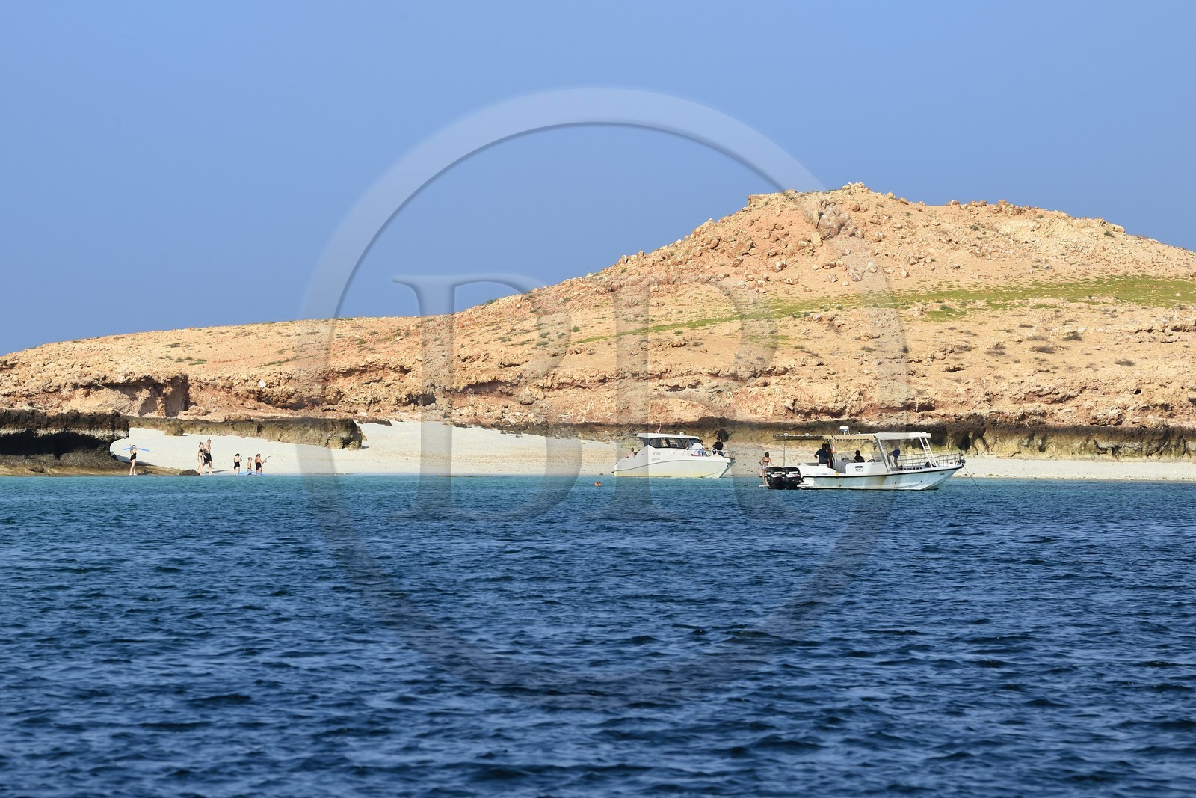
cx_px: 598
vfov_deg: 6.9
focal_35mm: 200
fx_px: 6645
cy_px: 399
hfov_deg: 10.3
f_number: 10
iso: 200
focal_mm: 200
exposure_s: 1/400
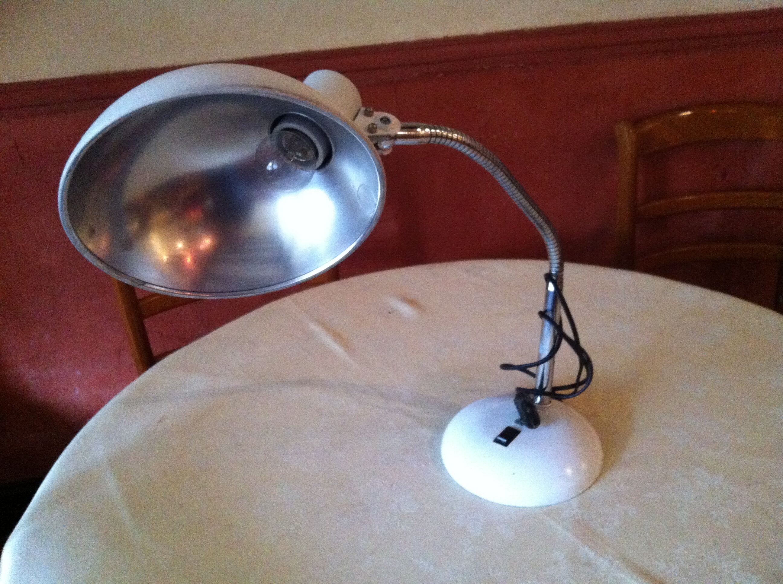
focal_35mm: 35
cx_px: 392
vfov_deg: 40.6
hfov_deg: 52.7
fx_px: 791
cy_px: 292
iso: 640
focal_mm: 3.85
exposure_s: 1/15
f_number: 2.8
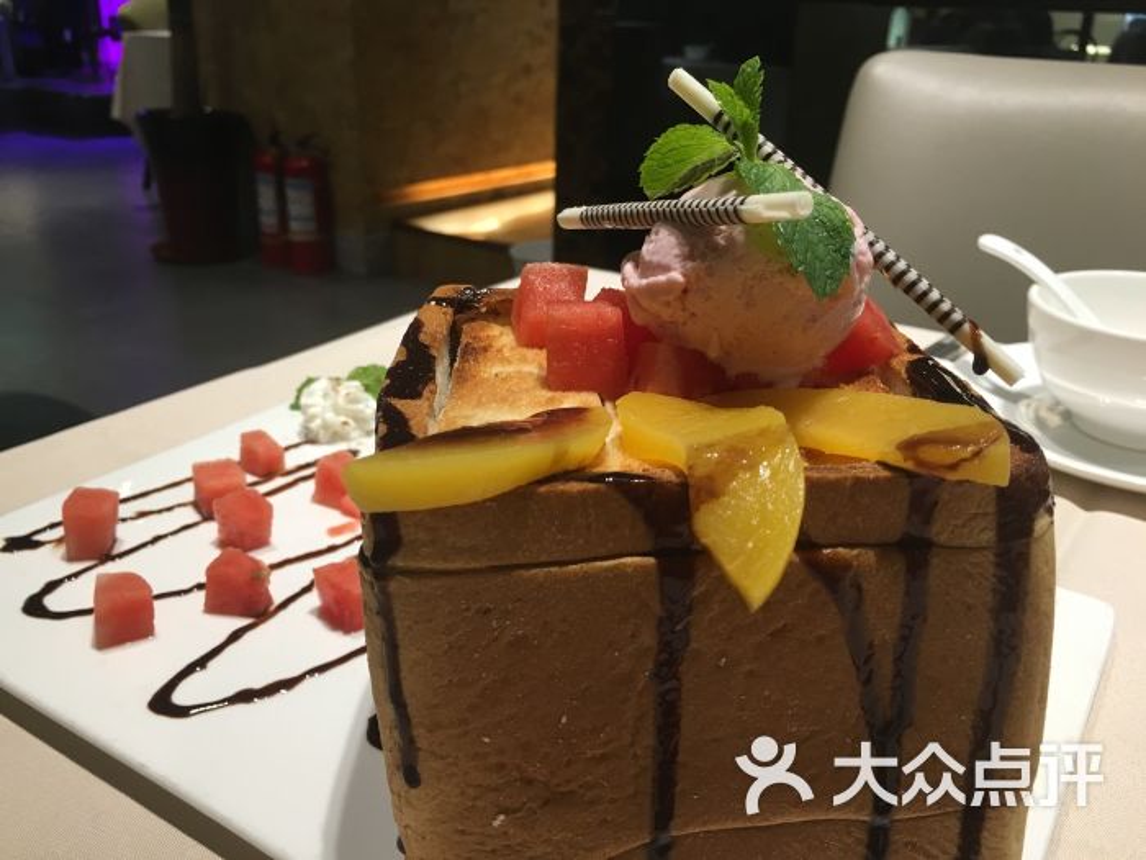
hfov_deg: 61.7
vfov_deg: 48.2
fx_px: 960
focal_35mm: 29
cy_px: 430
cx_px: 573
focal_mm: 4.15
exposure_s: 1/33
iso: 50
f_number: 2.2
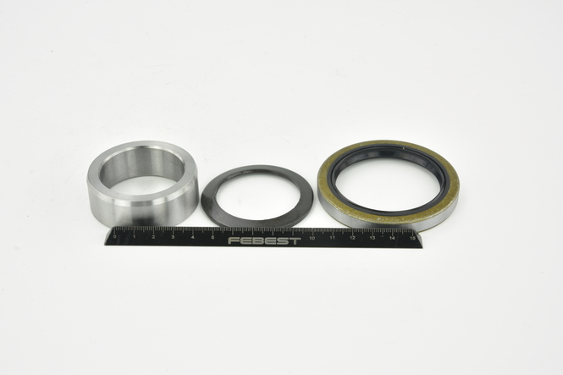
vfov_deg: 20.9
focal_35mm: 65
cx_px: 263
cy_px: 200
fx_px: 1016
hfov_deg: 31.0
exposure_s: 1/2.5
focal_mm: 60
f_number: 29
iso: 64
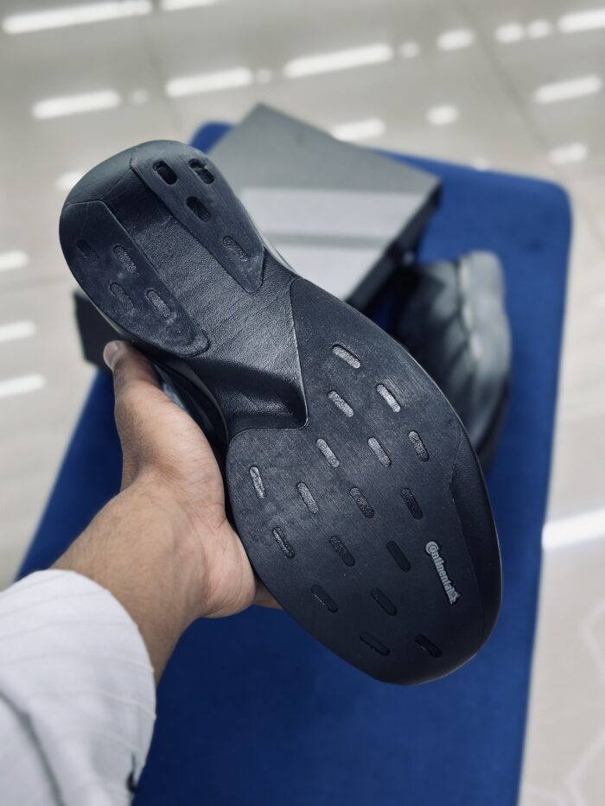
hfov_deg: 30.3
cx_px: 302
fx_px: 1118
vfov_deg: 39.7
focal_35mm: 48
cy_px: 403
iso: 125
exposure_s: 1/100
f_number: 1.78
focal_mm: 6.86
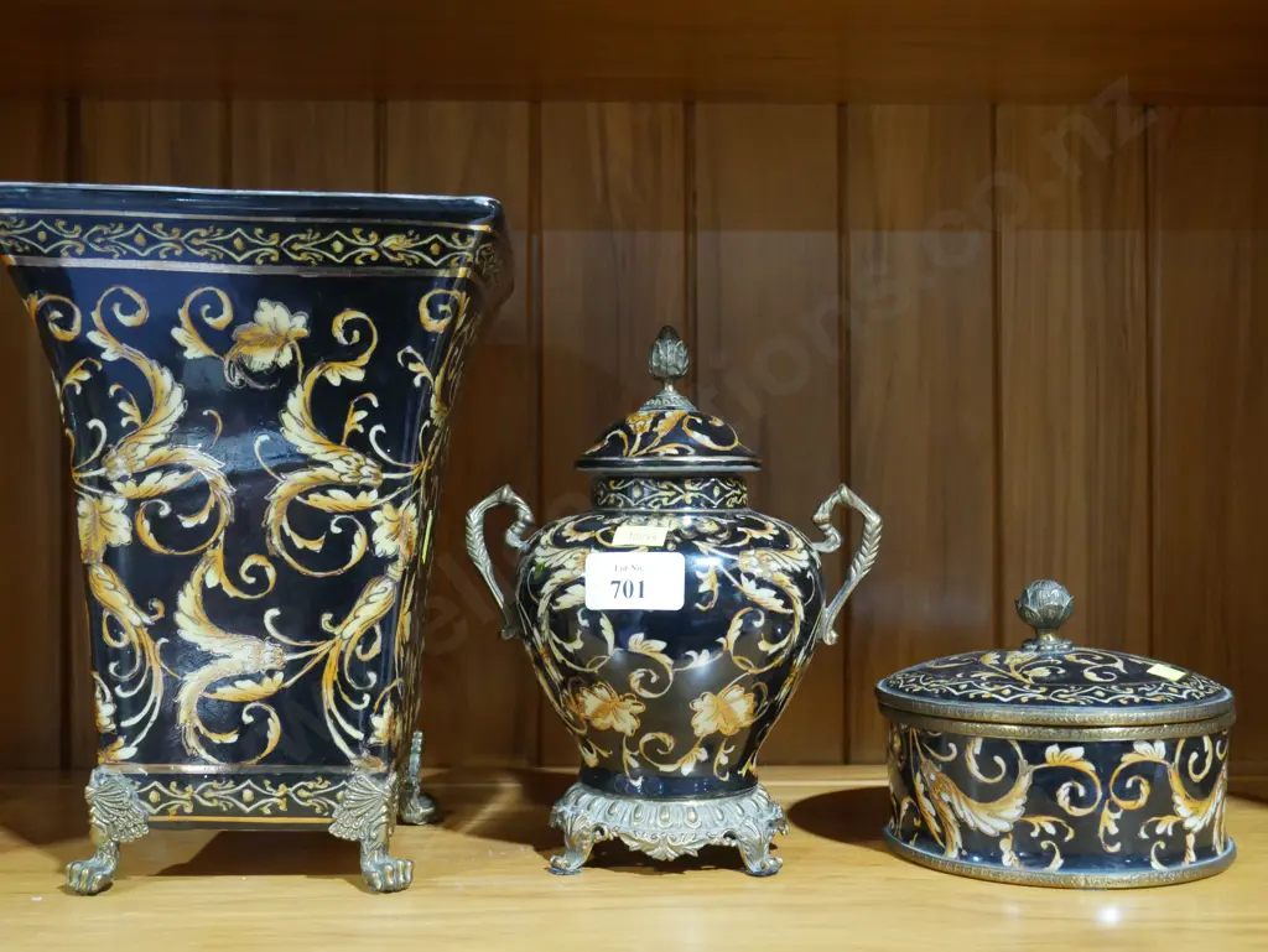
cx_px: 634
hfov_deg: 46.8
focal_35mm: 40
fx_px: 1466
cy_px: 476
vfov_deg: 36.0
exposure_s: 1/60
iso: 2000
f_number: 4.4
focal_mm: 20
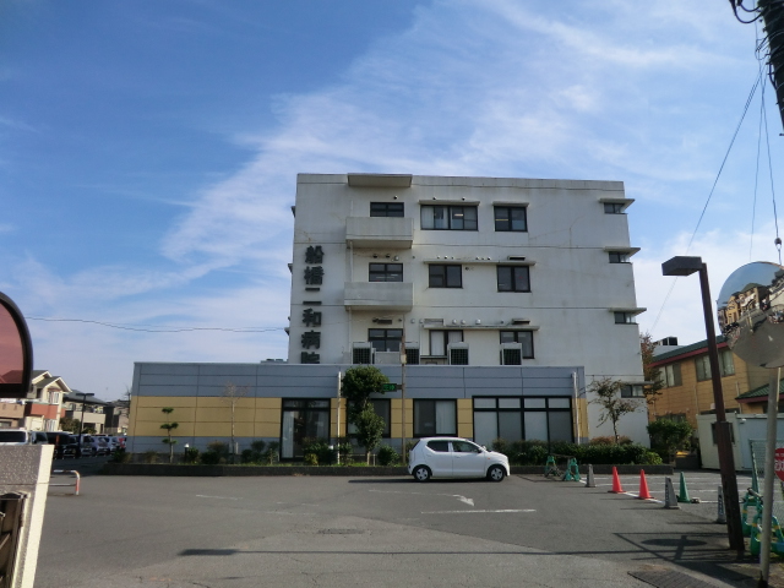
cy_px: 294
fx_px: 544
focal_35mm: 24
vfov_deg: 56.8
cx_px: 392
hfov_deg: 71.6
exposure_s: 1/250
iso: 80
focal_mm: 4.3
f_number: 7.5
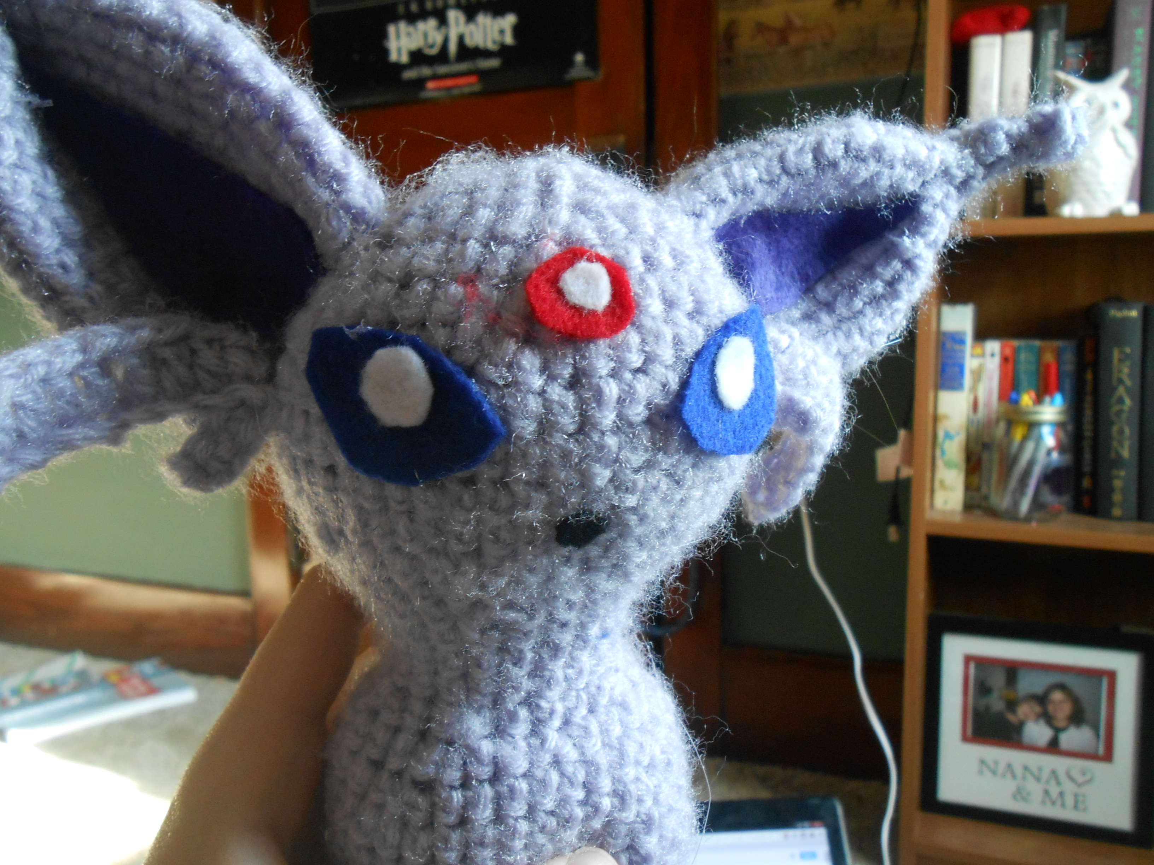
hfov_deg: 60.0
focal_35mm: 30
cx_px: 577
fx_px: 1000
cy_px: 432
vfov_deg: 46.8
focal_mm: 5.3
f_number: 3.8
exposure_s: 1/30
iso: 320
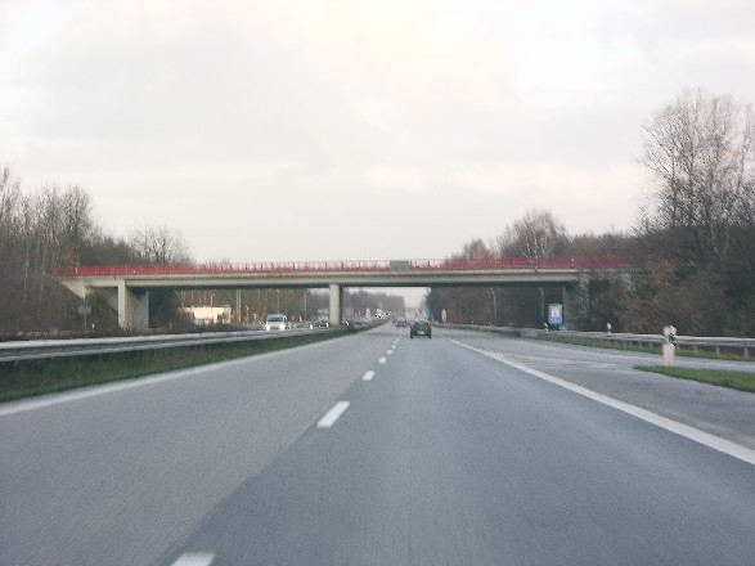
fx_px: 2028
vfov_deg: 15.9
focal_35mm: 93
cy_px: 283
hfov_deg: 21.1
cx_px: 378
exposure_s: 1/70.4
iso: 50
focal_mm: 23.7
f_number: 4
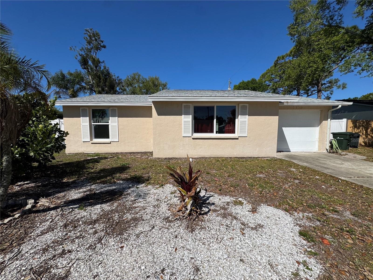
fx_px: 151
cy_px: 140
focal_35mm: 14
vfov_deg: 85.7
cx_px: 186
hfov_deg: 102.1
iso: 40
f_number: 2.2
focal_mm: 2.22
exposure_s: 1/3906
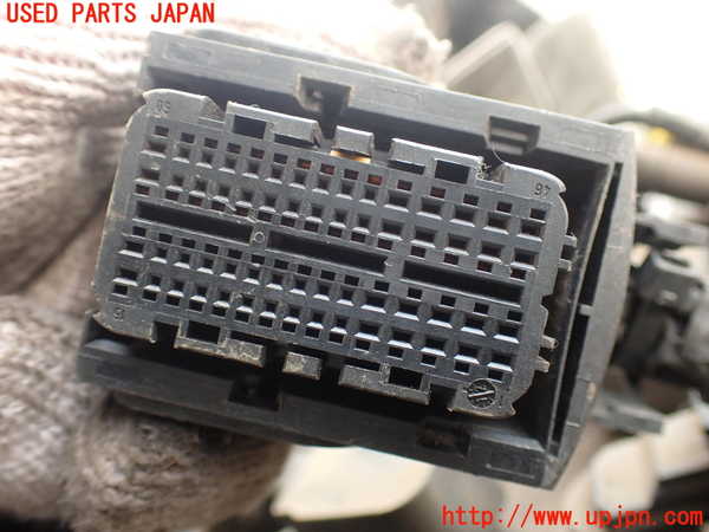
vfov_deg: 44.2
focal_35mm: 32
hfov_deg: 56.8
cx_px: 354
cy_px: 266
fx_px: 655
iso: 200
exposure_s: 1/50
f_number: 2.4
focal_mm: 5.79
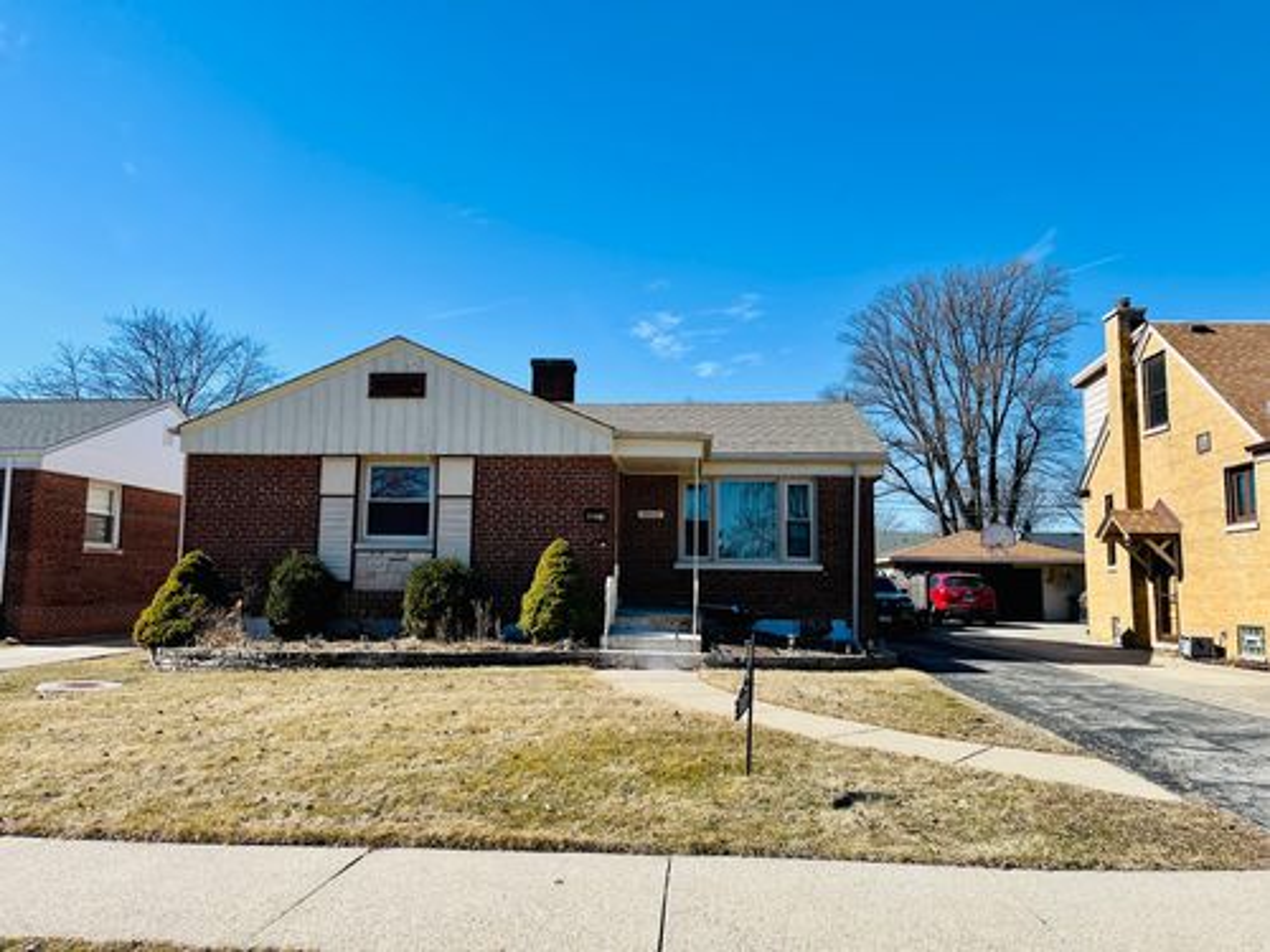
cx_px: 635
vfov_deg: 53.1
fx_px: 954
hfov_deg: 67.3
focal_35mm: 26
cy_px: 476
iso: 50
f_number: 1.6
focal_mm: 5.1
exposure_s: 1/3049
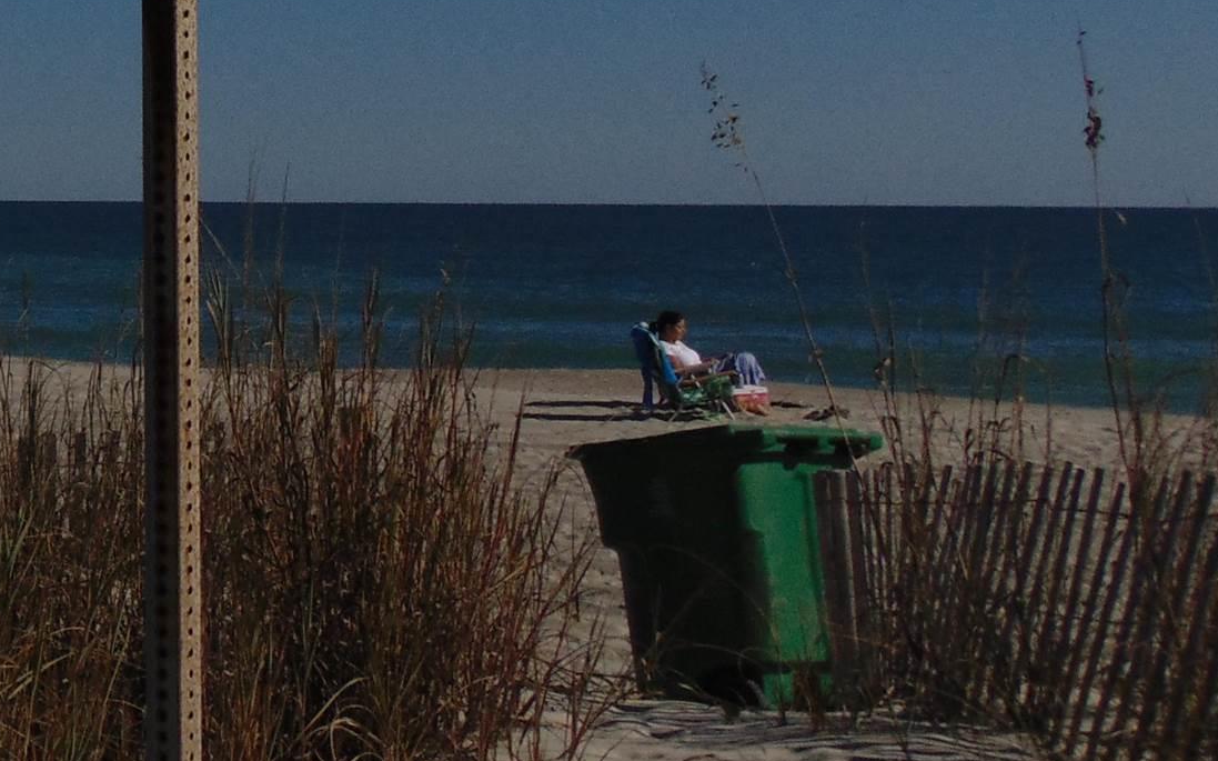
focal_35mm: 98
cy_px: -122
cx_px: -391
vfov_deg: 13.0
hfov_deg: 19.5
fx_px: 3252
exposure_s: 1/1000
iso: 80
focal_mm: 5.8
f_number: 8.2
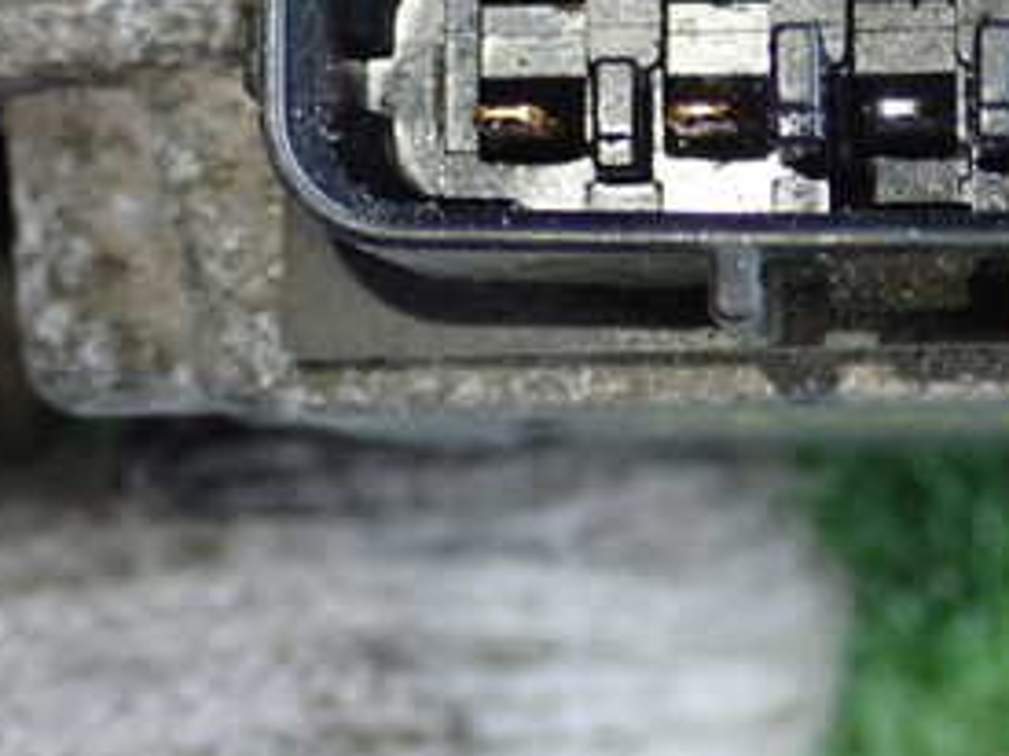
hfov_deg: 13.8
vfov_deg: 10.3
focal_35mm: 142
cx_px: 928
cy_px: -37
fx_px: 4137
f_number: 3.8
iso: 500
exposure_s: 1/60
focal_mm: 11.78
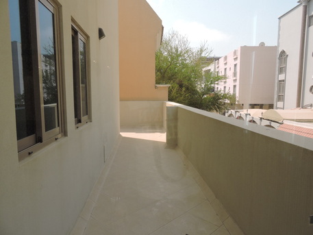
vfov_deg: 56.8
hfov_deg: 71.6
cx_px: 156
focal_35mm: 24
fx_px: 217
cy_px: 118
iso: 100
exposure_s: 1/200
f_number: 3.3
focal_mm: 4.3
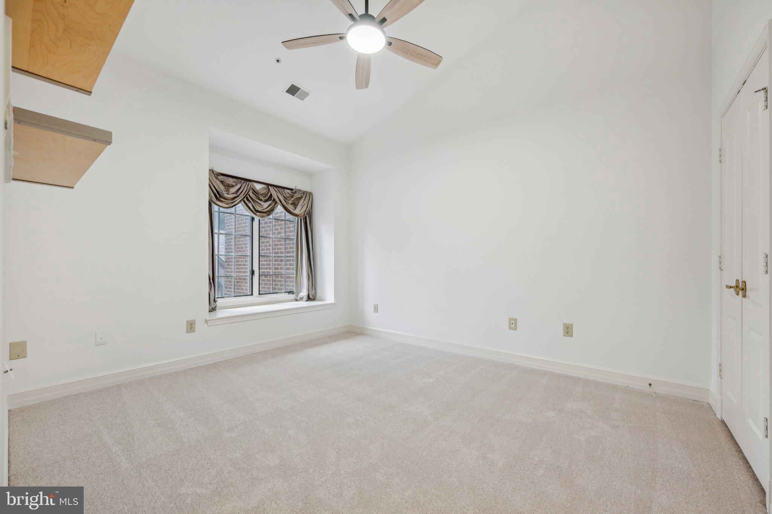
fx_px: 300
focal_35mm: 14
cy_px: 257
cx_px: 386
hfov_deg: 104.3
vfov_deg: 81.2
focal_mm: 14
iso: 400
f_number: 7.1
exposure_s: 1/40
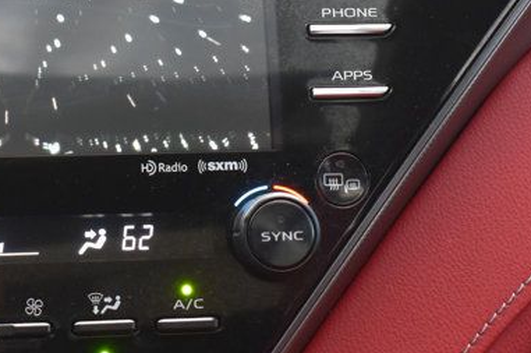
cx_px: 93
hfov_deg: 17.9
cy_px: 47
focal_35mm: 113
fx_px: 1665
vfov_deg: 12.0
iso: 1100
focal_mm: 28
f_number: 6.3
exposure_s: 1/15
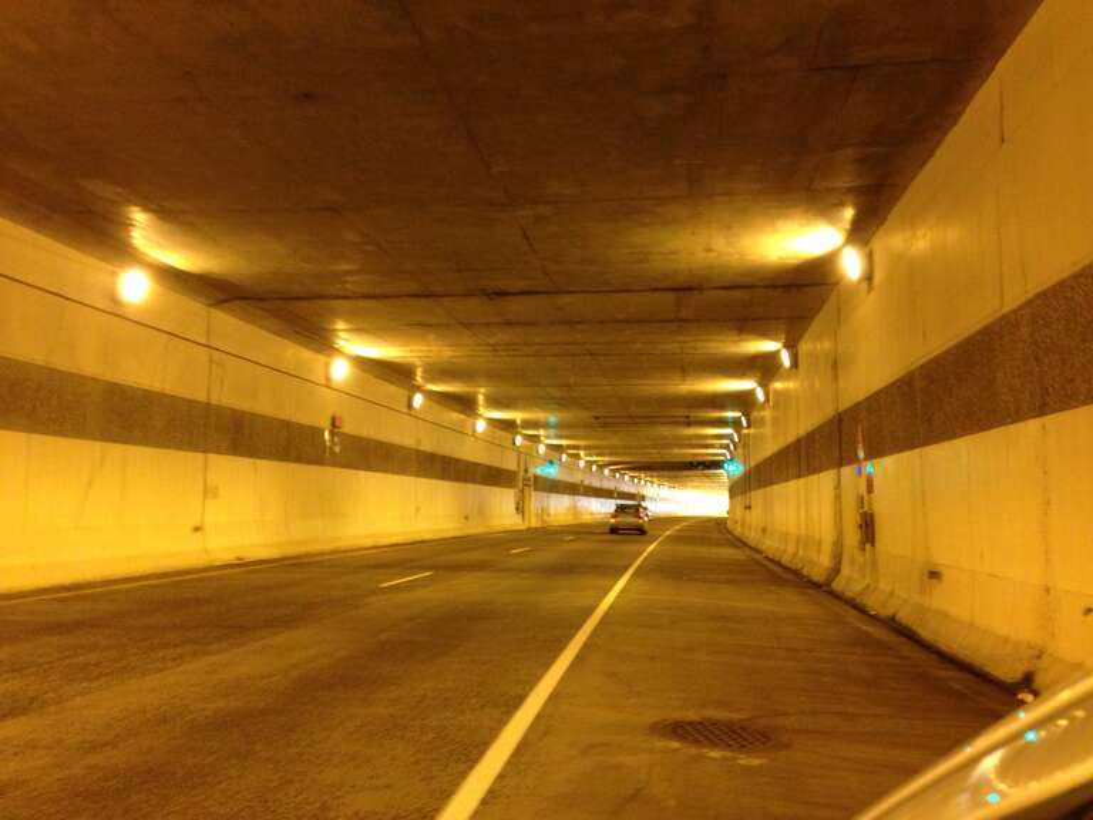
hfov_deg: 55.4
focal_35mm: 33
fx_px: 1042
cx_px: 546
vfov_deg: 42.9
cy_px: 410
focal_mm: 4.13
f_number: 2.4
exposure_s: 1/20
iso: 250
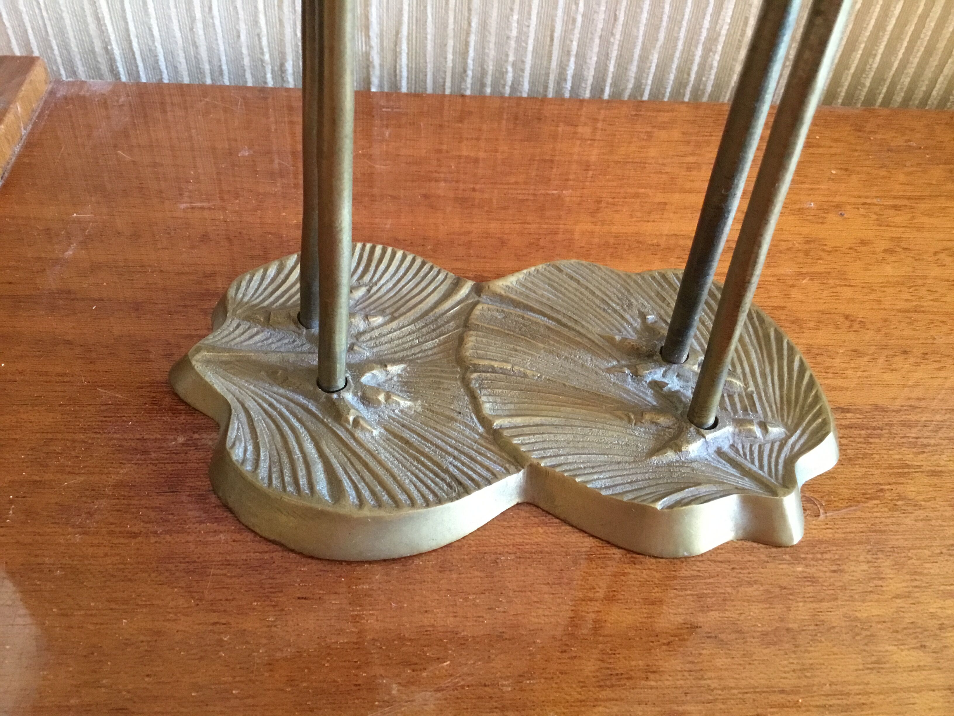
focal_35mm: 31
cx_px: 477
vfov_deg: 45.4
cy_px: 358
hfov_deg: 58.4
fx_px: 854
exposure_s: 1/33
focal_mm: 3.3
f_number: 2.4
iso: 250
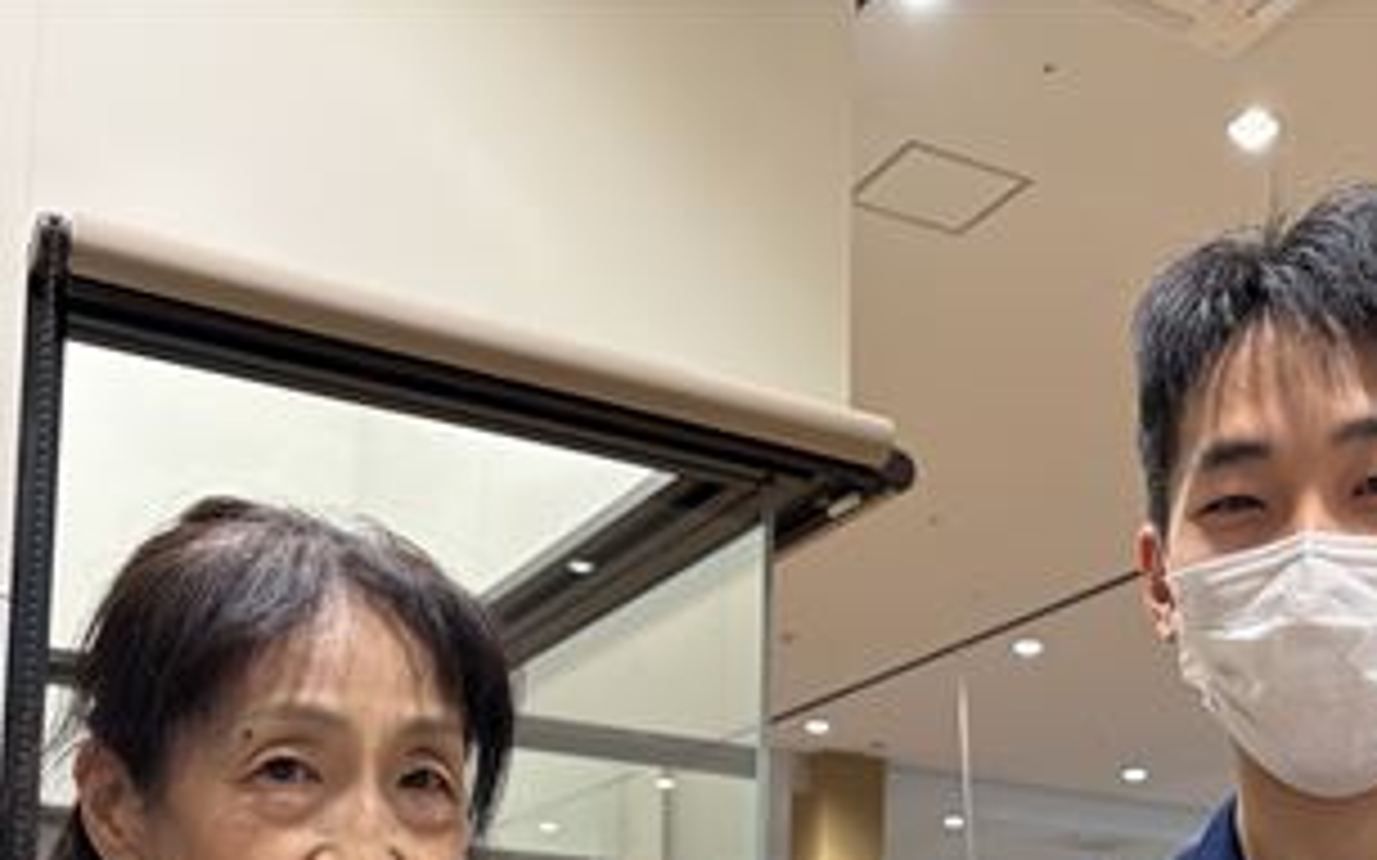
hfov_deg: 37.1
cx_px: 918
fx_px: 2026
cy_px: 1004
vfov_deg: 22.3
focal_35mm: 54
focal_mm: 5.96
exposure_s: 1/100
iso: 100
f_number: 1.6
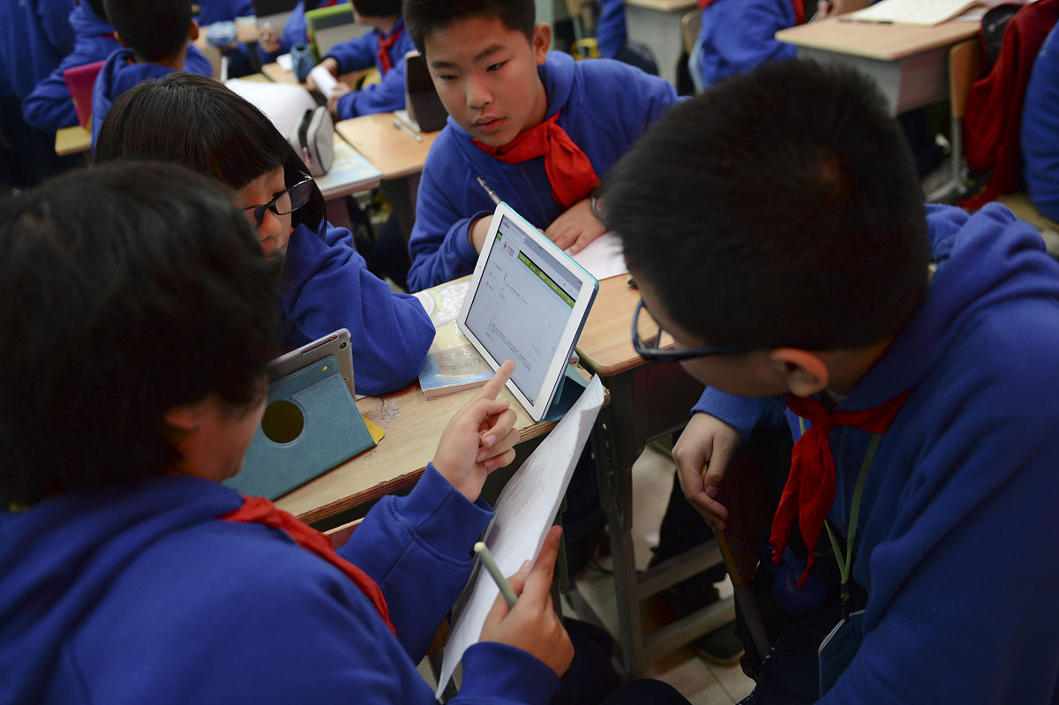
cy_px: 352
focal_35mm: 31
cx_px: 530
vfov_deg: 42.3
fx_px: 911
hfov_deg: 60.3
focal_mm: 31
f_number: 2.8
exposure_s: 1/320
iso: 1600
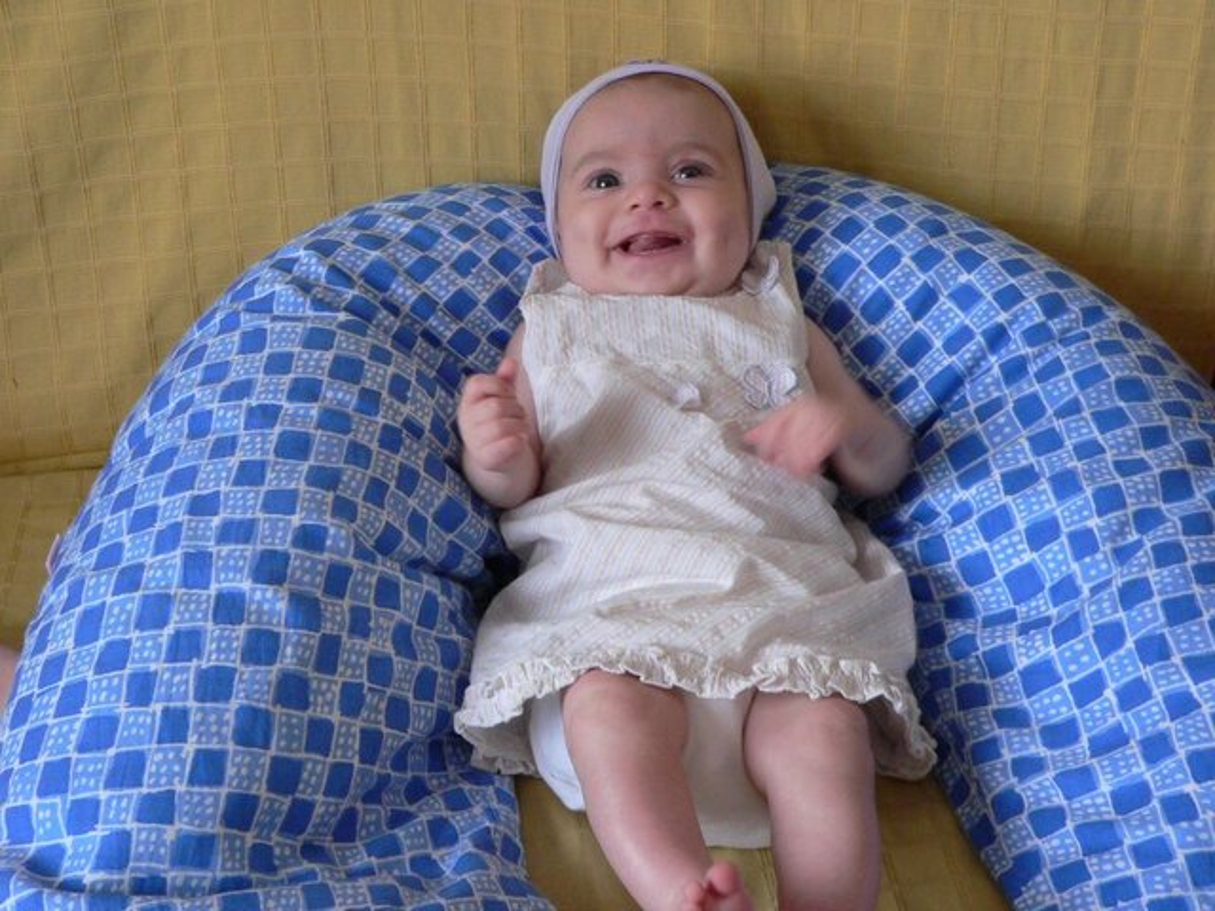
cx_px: 608
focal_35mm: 50
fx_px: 1755
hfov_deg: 38.2
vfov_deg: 29.1
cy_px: 456
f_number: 2.8
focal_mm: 8.3
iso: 200
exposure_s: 1/15
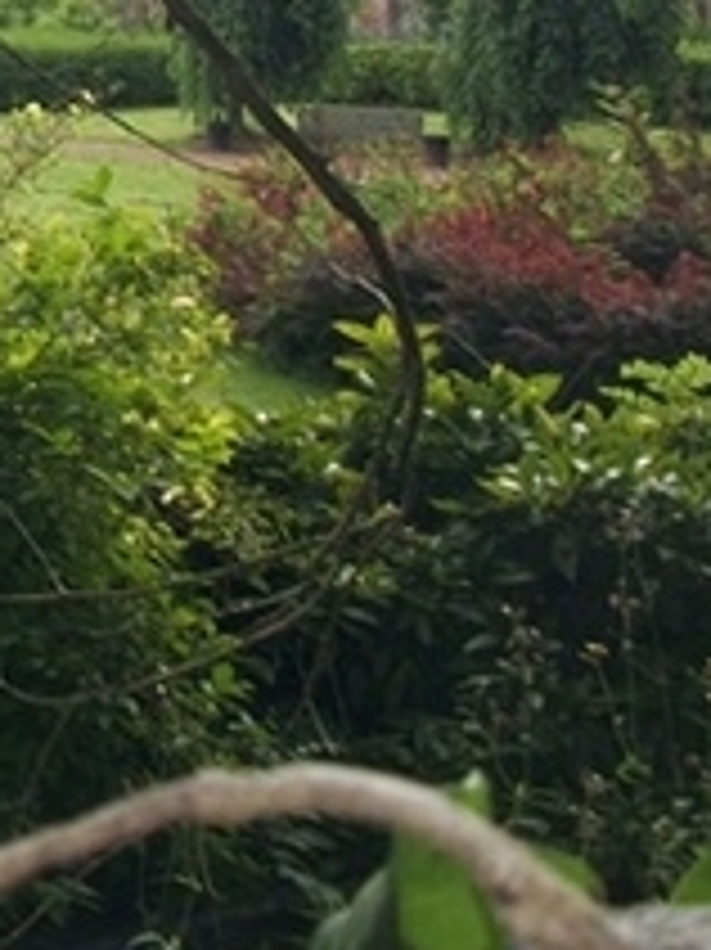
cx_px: -522
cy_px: -14
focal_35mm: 91
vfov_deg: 20.8
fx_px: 2495
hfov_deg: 14.5
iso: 80
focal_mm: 5.7
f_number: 8.8
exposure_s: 1/60
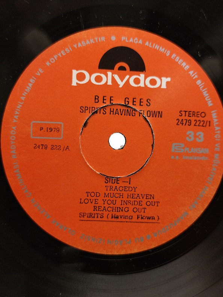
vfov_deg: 40.4
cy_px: 148
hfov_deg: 30.9
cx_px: 112
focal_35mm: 47
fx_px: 404
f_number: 1.69
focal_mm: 6.72
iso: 743
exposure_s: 1/60
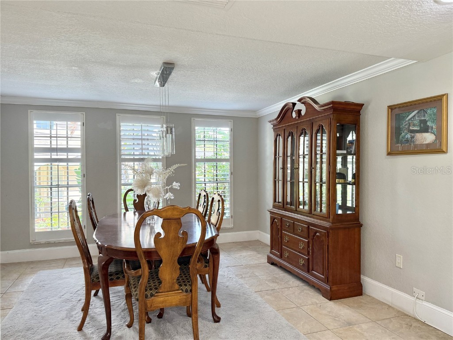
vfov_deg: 56.8
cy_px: 170
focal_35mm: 24
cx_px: 226
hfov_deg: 71.6
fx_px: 314
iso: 200
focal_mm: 6.76
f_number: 1.78
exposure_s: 1/161
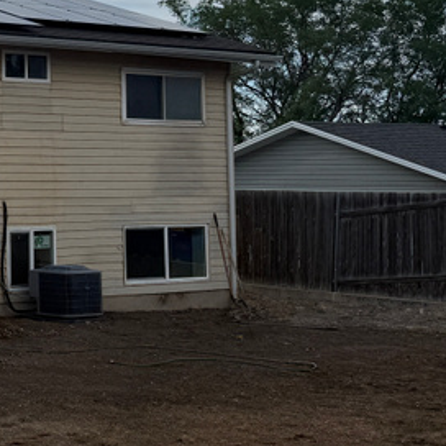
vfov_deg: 21.4
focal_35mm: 80
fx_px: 1166
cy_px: 100
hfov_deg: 19.7
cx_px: -151
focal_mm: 6.76
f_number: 1.78
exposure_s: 1/9091
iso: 80
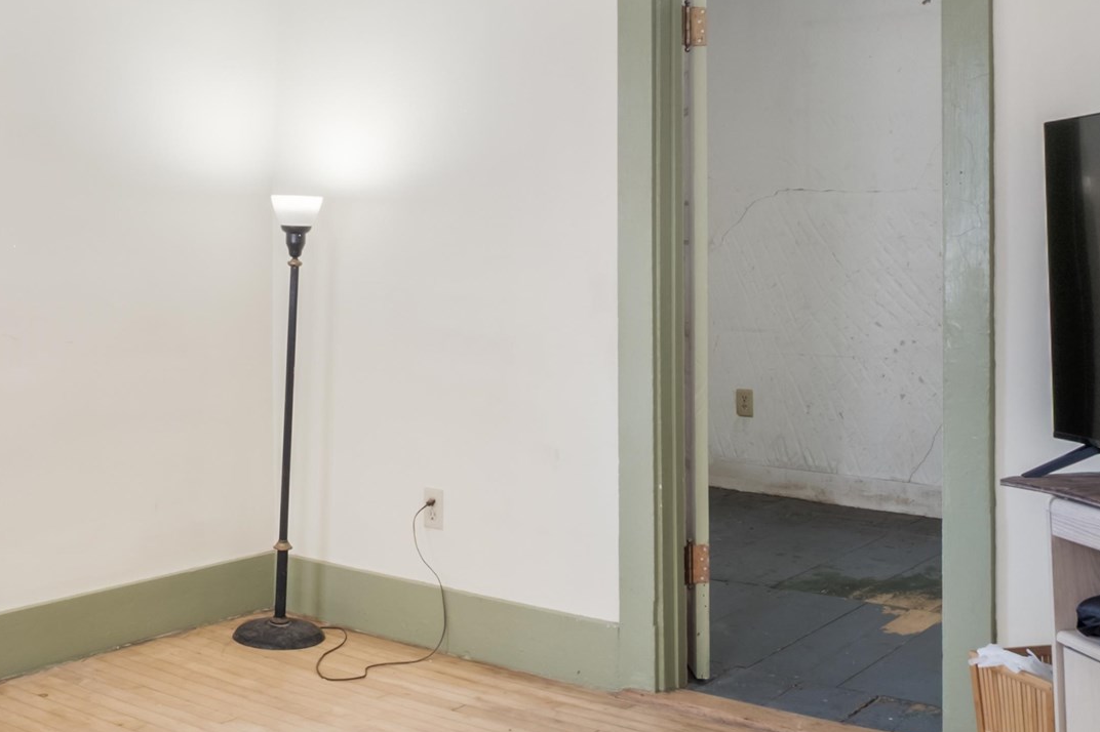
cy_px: 203
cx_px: 368
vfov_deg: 30.7
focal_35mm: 43
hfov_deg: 44.8
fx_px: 1313
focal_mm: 10
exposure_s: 1/80
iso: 400
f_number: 8
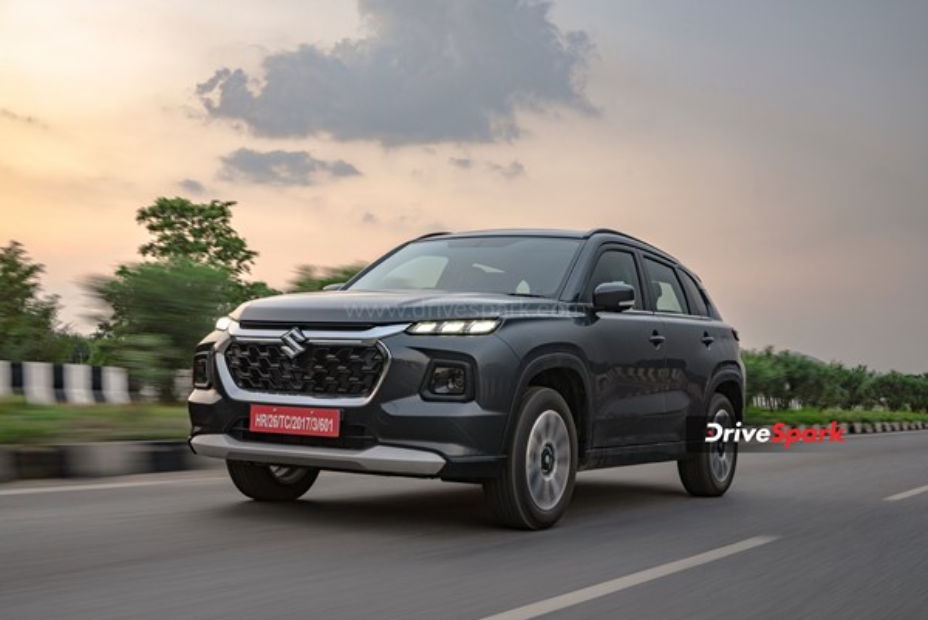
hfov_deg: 41.1
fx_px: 1238
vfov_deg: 28.1
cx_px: 464
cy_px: 310
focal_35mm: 48
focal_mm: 48
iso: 500
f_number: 9
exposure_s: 1/30
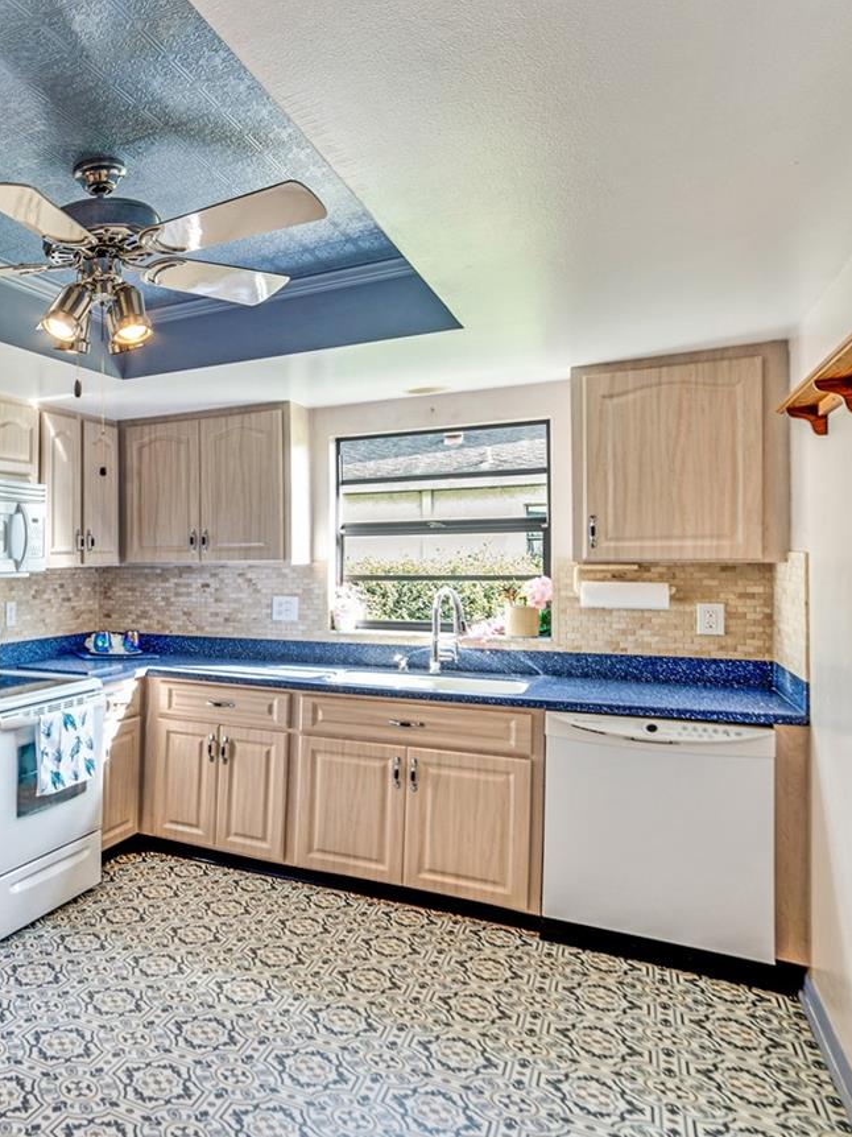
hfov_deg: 44.4
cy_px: 574
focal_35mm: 25
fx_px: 821
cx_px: -45
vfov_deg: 69.4
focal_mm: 14
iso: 160
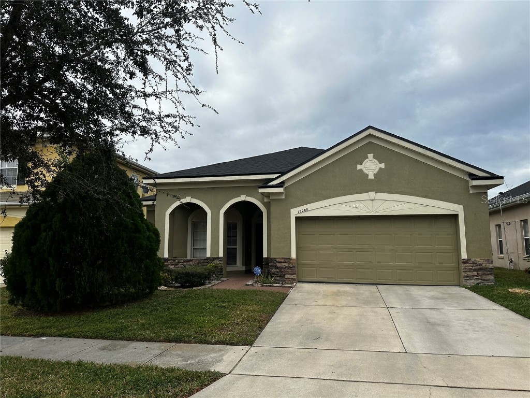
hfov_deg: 71.6
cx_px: 265
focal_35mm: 24
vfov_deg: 56.8
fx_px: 367
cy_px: 199
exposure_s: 1/2809
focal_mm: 6.86
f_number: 1.78
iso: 80
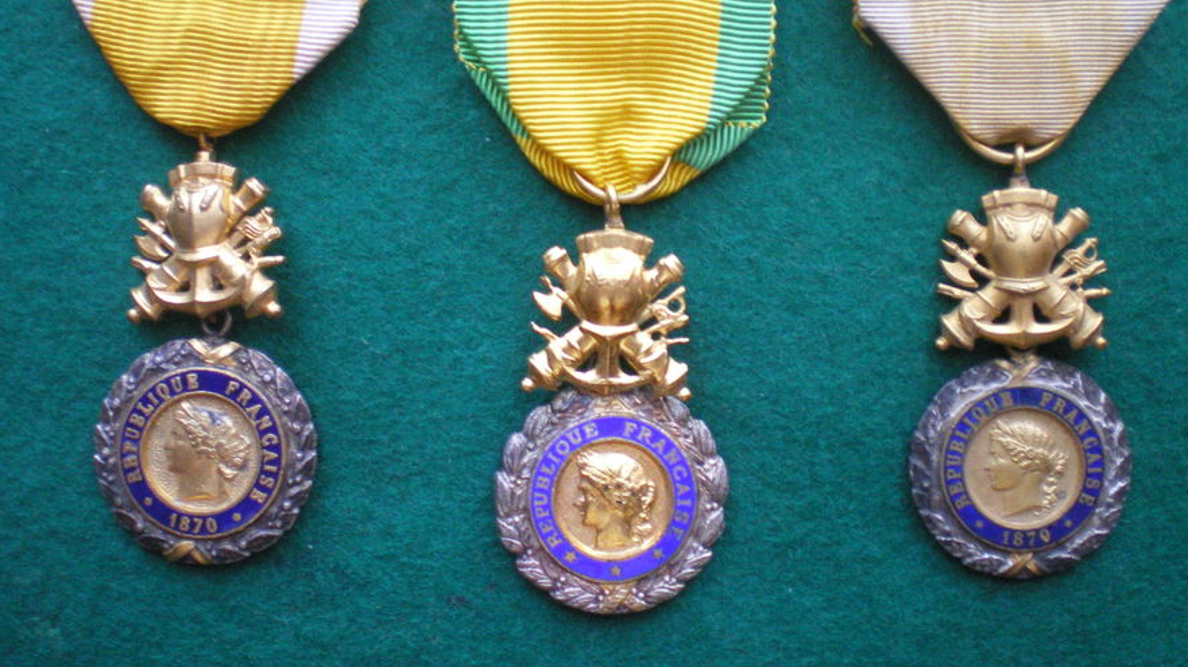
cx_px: 554
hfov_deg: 43.7
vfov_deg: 25.3
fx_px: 1480
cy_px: 225
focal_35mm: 47
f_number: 3.1
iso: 400
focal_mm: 6.3
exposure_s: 1/15
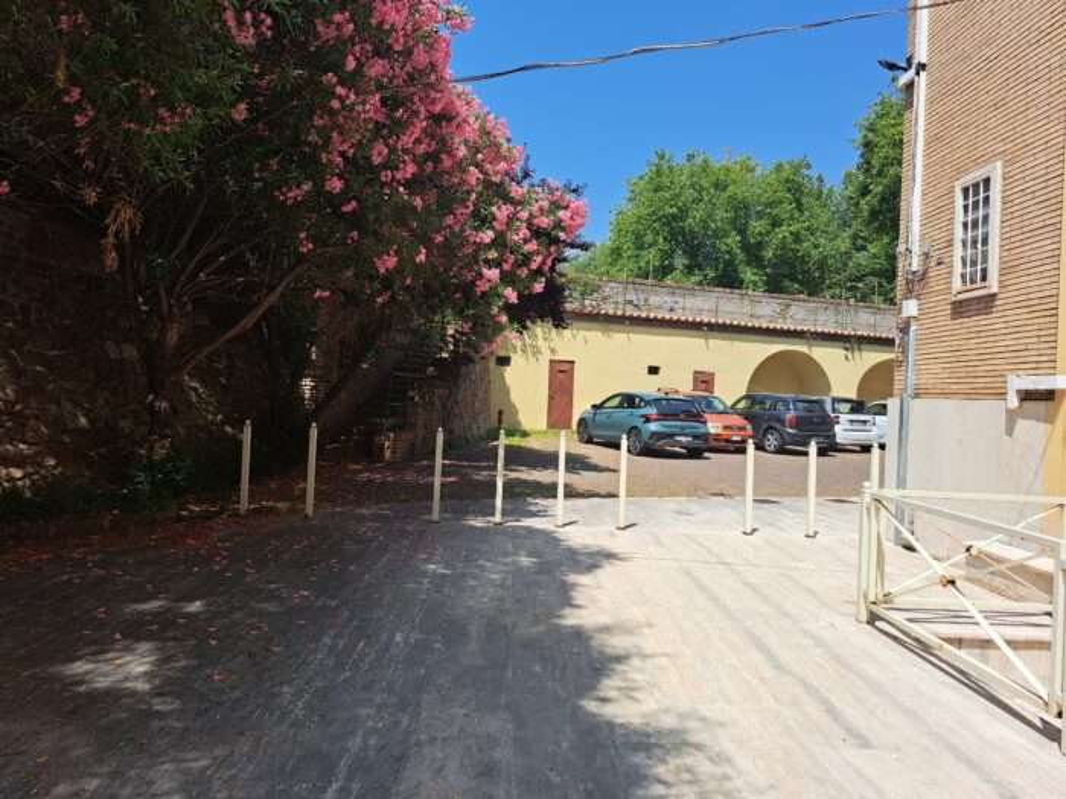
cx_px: 533
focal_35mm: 24
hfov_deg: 71.6
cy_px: 400
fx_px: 739
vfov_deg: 56.8
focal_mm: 5.23
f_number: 1.8
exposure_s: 1/1704
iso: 50
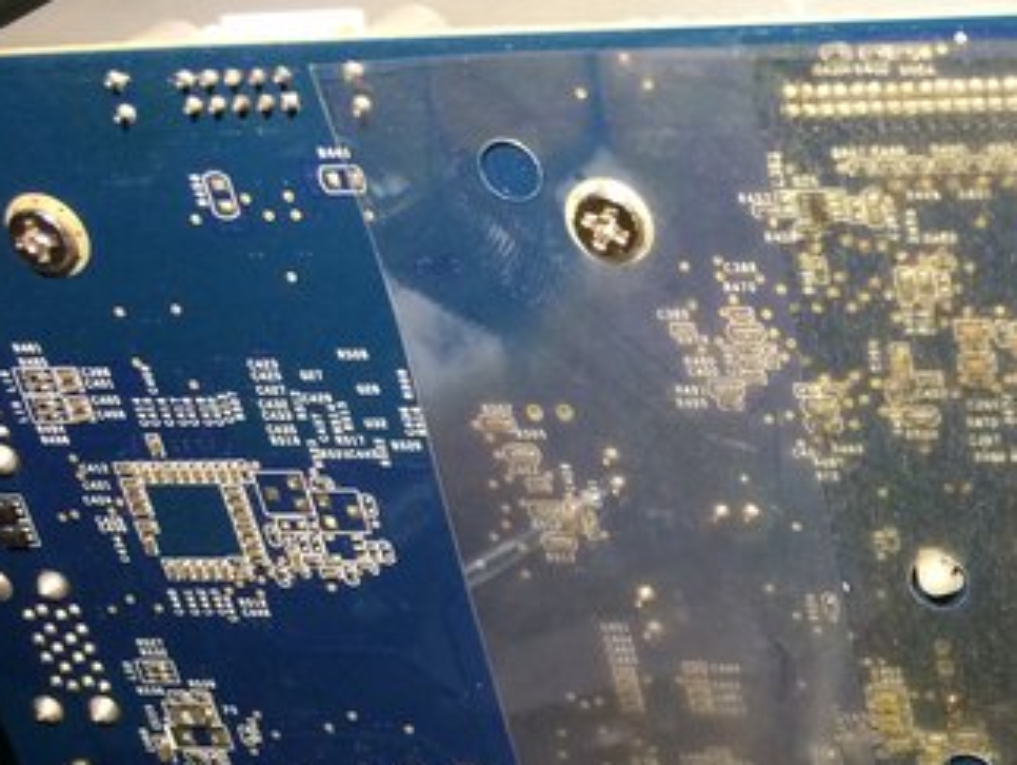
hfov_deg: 24.8
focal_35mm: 72
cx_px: 1172
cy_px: 771
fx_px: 2117
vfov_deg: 19.8
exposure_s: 1/33
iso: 160
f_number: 2.2
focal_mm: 4.15
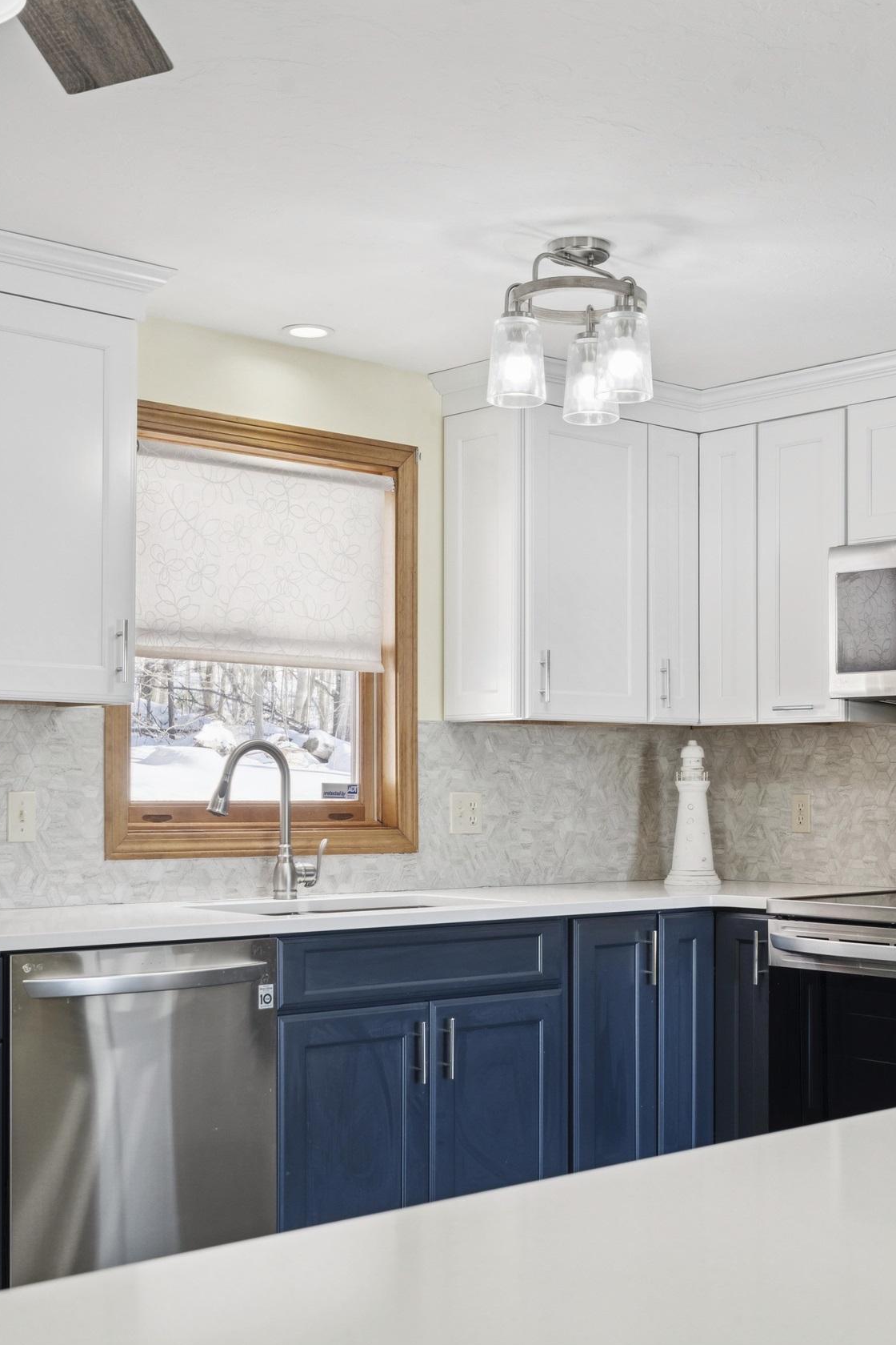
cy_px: 753
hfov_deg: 28.0
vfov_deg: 41.0
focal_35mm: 48
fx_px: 1792
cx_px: 526
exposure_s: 1/25
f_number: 8
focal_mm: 35
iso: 640
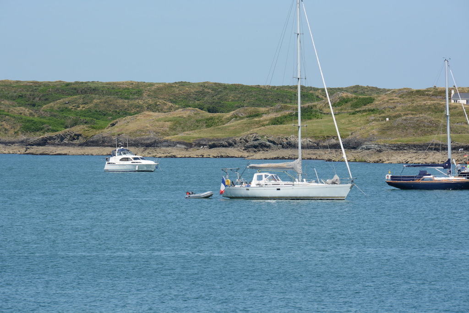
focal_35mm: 225
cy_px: 156
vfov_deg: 6.1
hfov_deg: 9.1
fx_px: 2931
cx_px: 234
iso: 400
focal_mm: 150
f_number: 11
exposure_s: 1/500
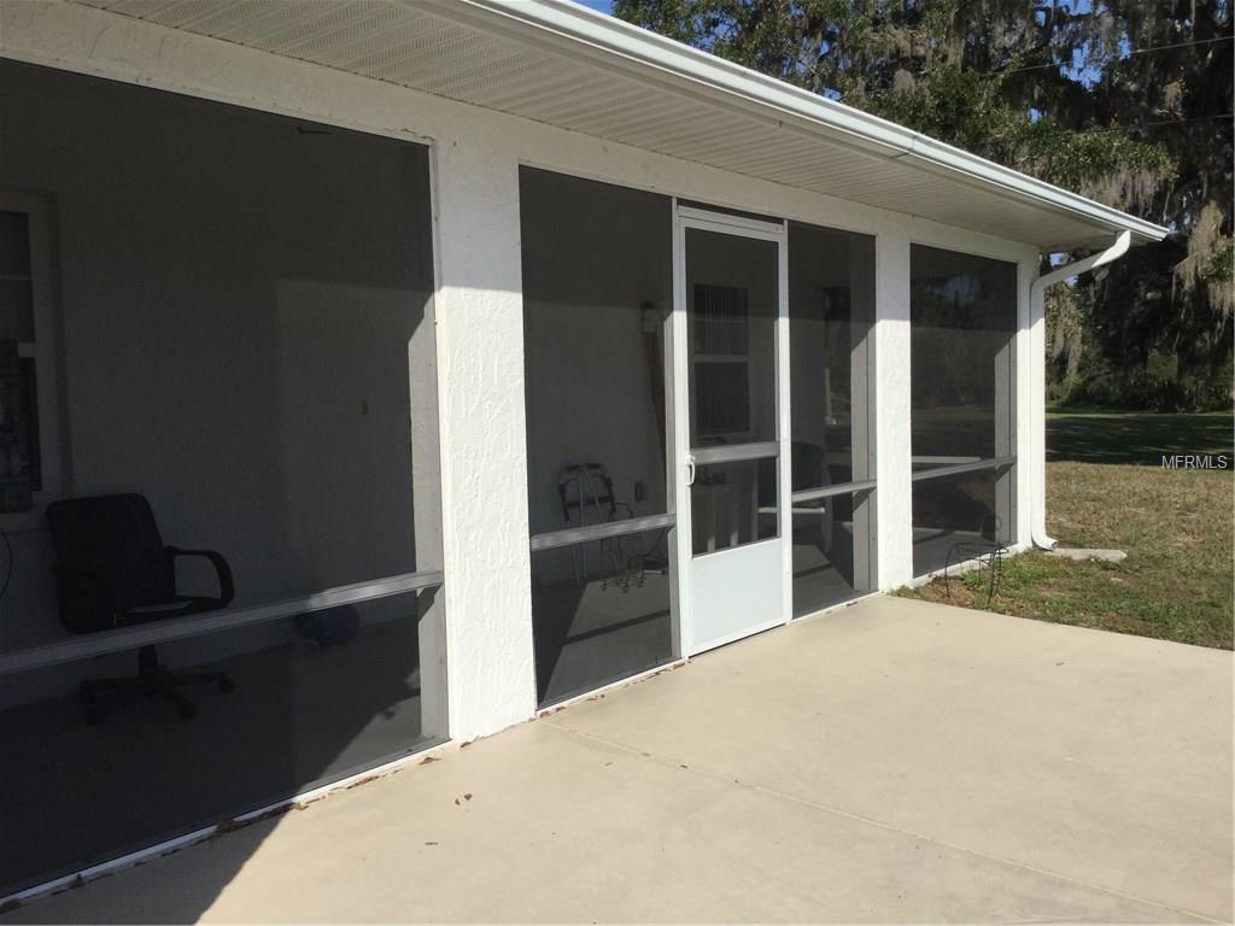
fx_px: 1106
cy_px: 463
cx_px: 618
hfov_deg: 58.4
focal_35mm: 31
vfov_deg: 45.4
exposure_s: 1/2717
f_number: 2.4
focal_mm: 3.3
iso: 25
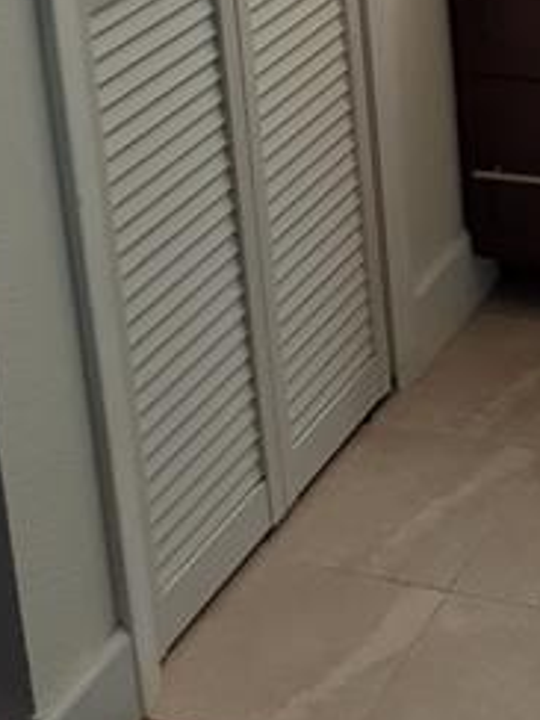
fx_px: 1768
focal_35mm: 85
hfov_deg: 16.6
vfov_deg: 20.8
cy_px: -236
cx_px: 670
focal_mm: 3.6
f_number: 1.9
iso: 160
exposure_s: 1/60
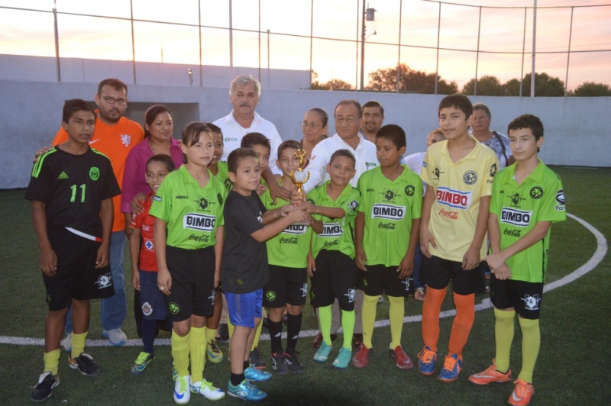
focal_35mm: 33
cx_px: 306
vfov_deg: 39.9
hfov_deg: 57.3
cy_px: 203
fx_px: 560
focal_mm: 22
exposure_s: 1/60
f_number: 3.8
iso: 1400
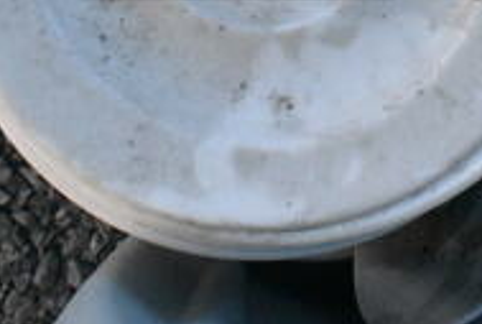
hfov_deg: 23.1
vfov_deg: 14.9
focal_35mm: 87
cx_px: 365
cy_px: -135
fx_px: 1168
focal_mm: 18
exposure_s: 1/1000
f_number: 16
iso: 6400
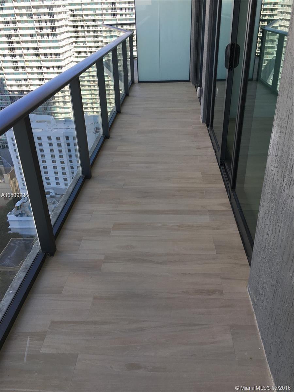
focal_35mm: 29
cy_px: 196
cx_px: 147
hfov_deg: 48.2
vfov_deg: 61.7
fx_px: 328
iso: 25
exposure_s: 1/418
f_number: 2.2
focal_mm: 4.15
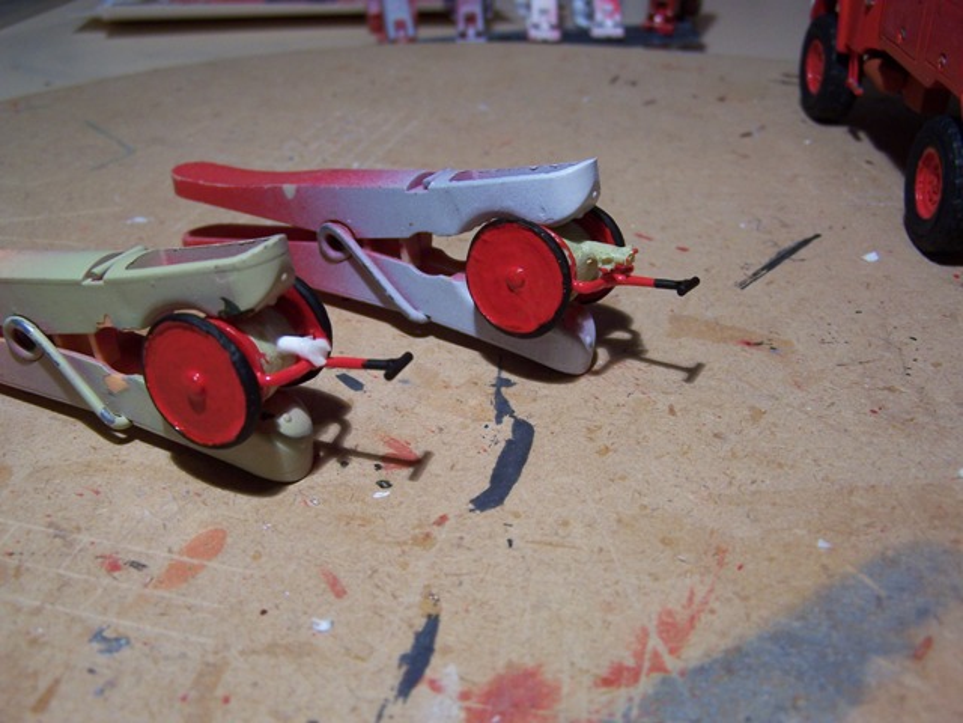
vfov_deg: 37.7
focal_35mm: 38
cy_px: 362
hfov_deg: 49.0
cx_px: 482
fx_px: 1057
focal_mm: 6.3
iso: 80
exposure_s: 1/45
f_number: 2.8
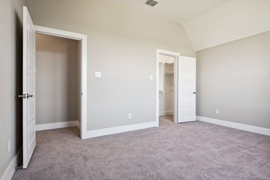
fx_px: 142
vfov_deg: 64.5
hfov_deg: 86.9
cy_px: 90
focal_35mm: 19
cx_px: 135
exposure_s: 1/25
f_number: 8
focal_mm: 19
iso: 400
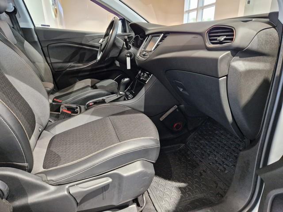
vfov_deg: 58.9
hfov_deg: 73.9
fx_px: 188
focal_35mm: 23
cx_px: 142
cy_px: 106
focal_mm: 5.4
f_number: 1.8
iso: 800
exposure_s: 1/100
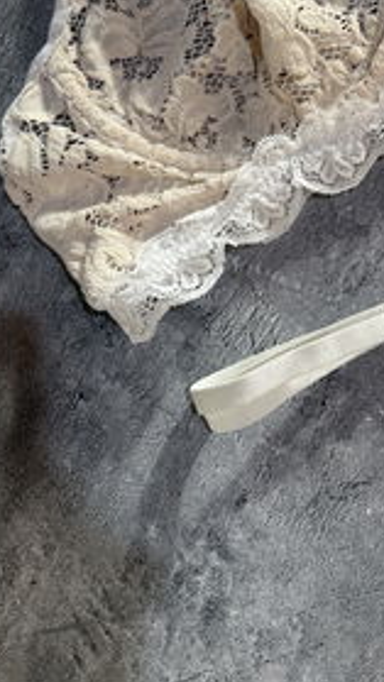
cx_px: 379
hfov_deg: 23.0
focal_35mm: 50
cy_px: 43
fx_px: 905
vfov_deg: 38.0
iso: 200
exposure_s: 1/60
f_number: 1.78
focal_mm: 6.76
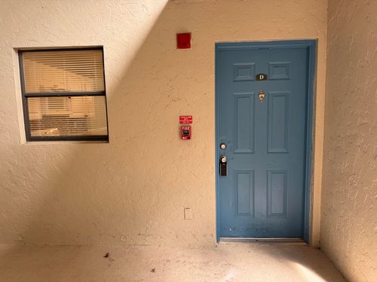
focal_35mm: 24
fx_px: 261
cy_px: 141
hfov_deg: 71.6
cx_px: 188
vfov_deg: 56.8
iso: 125
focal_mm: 6.76
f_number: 1.78
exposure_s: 1/121
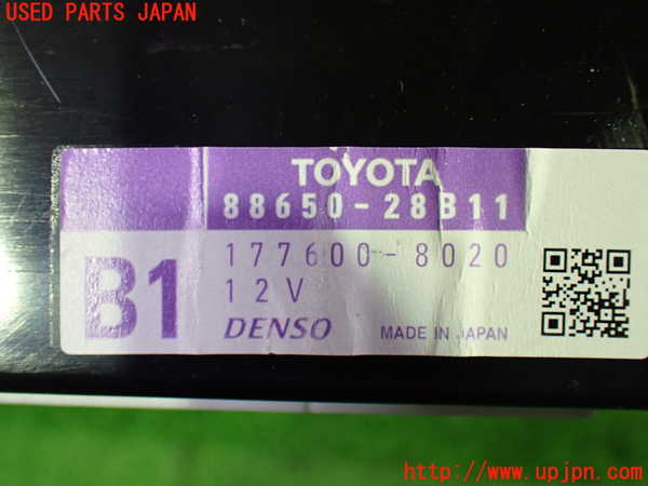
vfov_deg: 32.9
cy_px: 243
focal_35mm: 44
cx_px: 324
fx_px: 824
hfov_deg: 42.9
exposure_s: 1/40
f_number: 2.9
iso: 800
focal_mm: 7.84
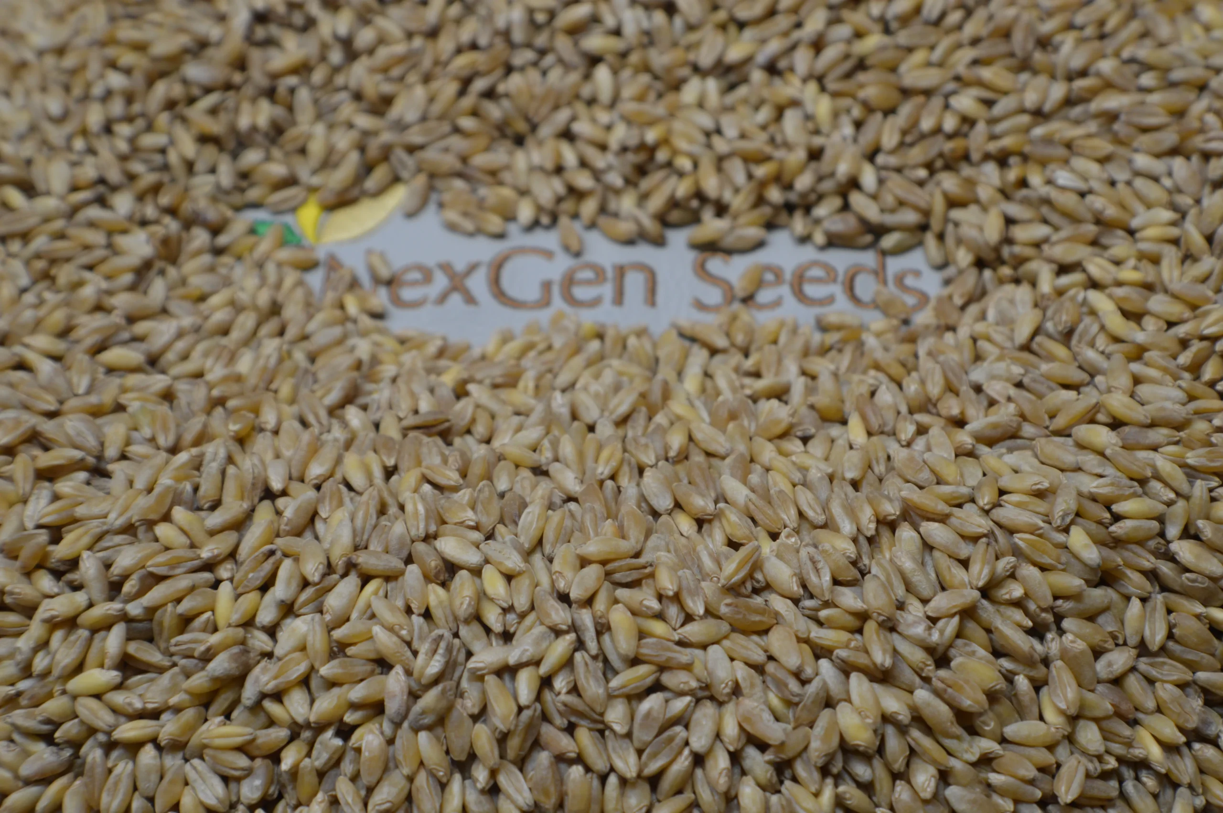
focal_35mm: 82
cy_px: 406
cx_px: 612
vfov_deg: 16.5
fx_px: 2800
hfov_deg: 24.6
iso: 400
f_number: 6.3
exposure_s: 1/60
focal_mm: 55
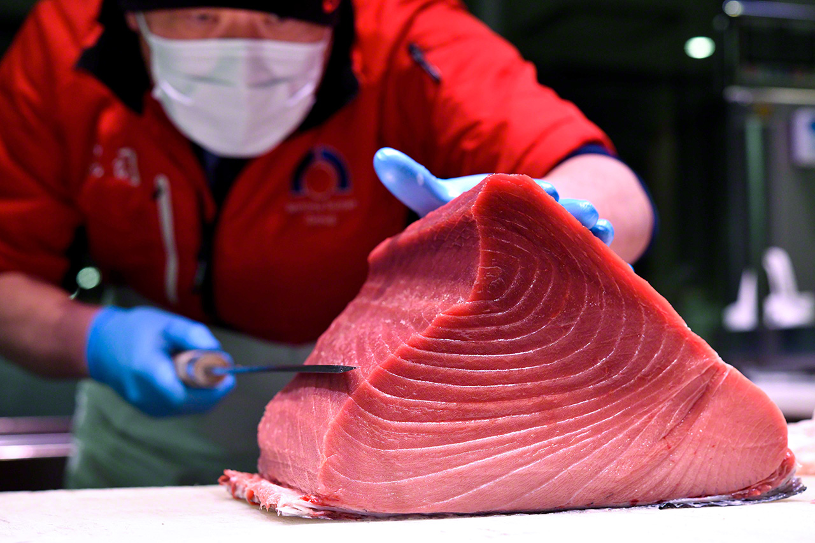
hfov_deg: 33.4
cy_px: 272
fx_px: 1358
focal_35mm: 60
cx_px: 408
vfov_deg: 22.6
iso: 1600
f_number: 5.6
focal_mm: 60
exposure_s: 1/200
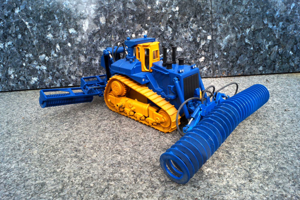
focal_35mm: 27
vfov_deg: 47.9
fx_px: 225
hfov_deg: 67.4
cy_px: 100
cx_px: 150
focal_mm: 18
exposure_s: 1/60
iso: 320
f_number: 20
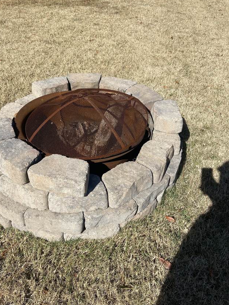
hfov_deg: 46.7
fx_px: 265
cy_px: 147
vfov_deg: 60.0
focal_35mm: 30
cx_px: 99
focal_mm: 4.25
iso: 32
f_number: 1.8
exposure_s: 1/3731
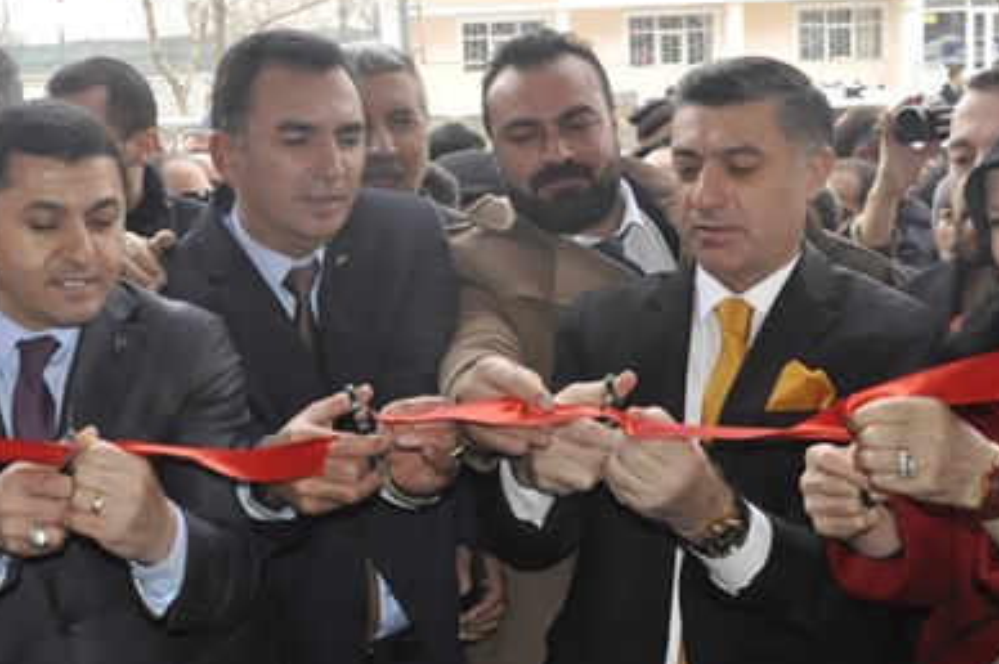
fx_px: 1465
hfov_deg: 37.0
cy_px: 229
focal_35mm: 53
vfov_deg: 25.4
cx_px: 283
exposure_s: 1/200
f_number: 8
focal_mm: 21
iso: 1000
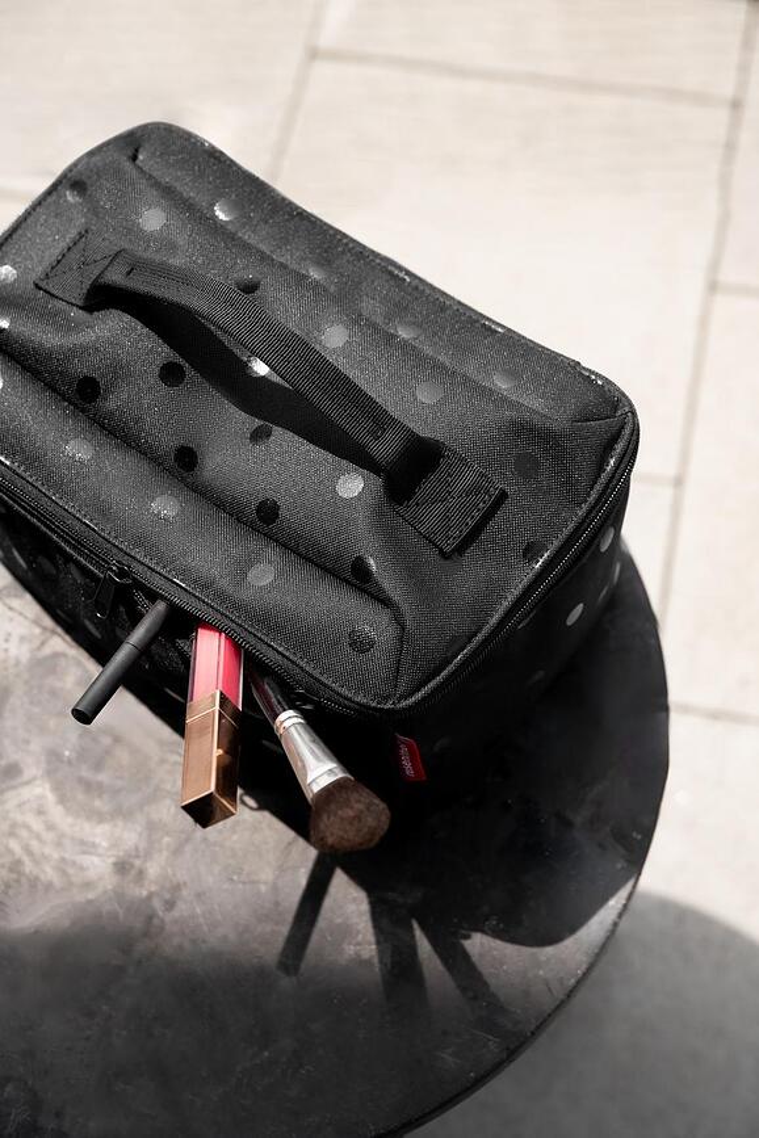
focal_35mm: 70
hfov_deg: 19.5
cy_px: 569
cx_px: 380
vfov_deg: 28.8
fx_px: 2214
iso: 250
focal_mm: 70
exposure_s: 1/640
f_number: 5
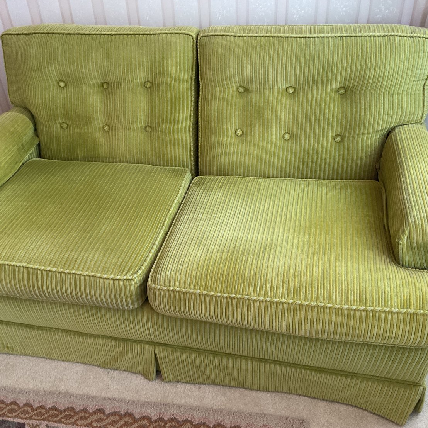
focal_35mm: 35
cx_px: 200
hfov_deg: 47.2
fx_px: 490
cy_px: 215
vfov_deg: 47.2
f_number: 1.8
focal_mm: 3
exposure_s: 1/60
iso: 160
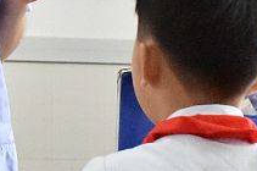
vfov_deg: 3.4
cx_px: -52
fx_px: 2844
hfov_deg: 5.2
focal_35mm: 399
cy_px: -81
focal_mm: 70
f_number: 7.1
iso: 25600
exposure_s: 1/800
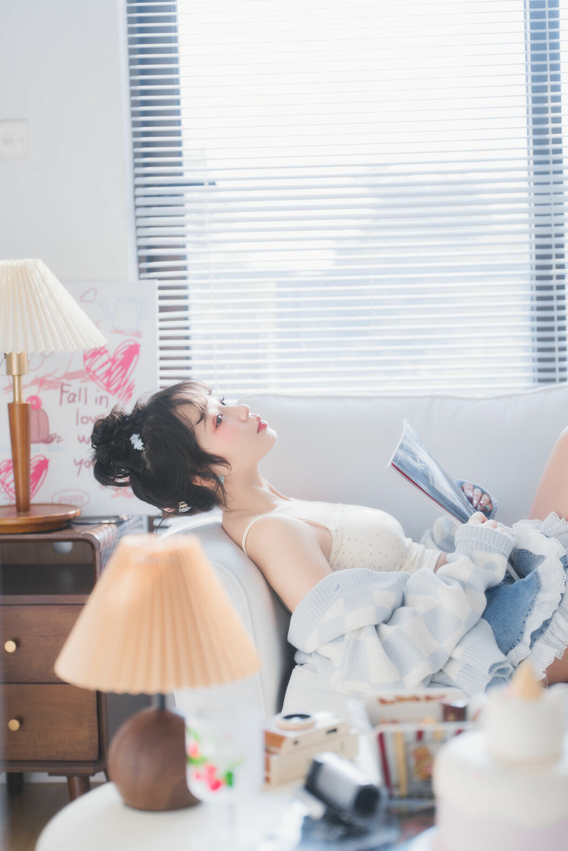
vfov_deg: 32.9
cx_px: 284
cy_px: 426
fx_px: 1444
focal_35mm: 61
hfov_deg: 22.3
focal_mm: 61
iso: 100
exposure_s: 1/250
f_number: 2
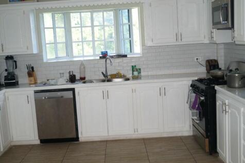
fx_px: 306
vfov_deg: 29.8
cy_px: 82
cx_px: 122
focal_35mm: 45
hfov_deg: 43.6
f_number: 4.5
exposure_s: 1/60
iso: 640
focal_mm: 30
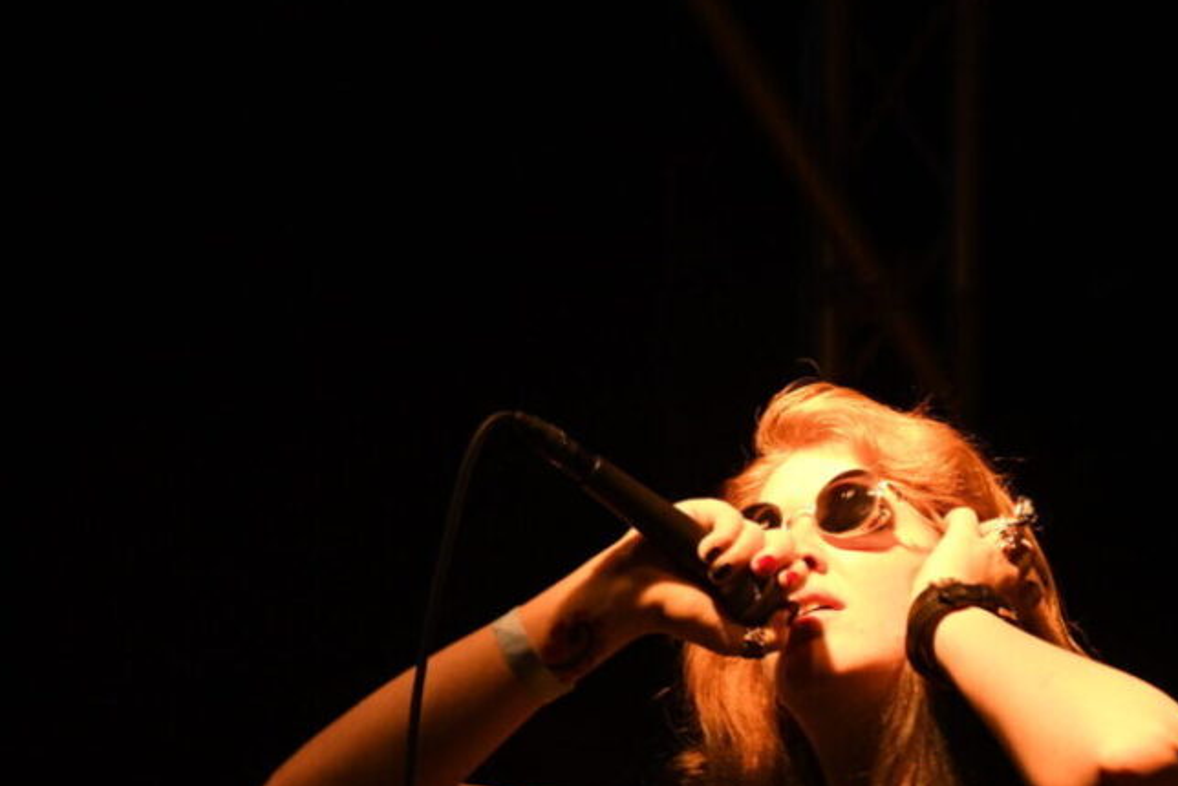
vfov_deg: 4.5
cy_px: 689
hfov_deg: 6.7
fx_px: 9984
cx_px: 777
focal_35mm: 305
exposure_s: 1/160
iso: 2000
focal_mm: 112
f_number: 7.1
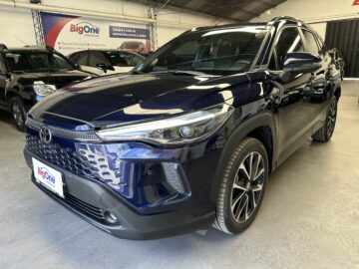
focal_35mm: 24
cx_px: 180
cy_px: 134
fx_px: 249
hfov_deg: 71.6
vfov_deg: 56.8
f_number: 1.78
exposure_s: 1/121
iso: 80
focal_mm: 6.86
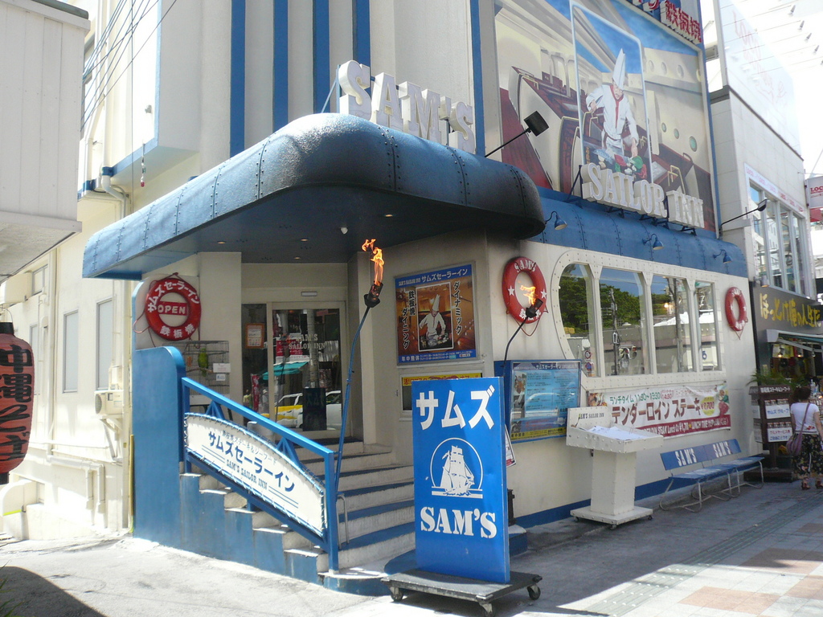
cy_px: 308
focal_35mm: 32
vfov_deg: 44.2
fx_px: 761
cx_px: 412
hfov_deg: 56.8
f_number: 2.8
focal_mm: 4.6
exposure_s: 1/500
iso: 100
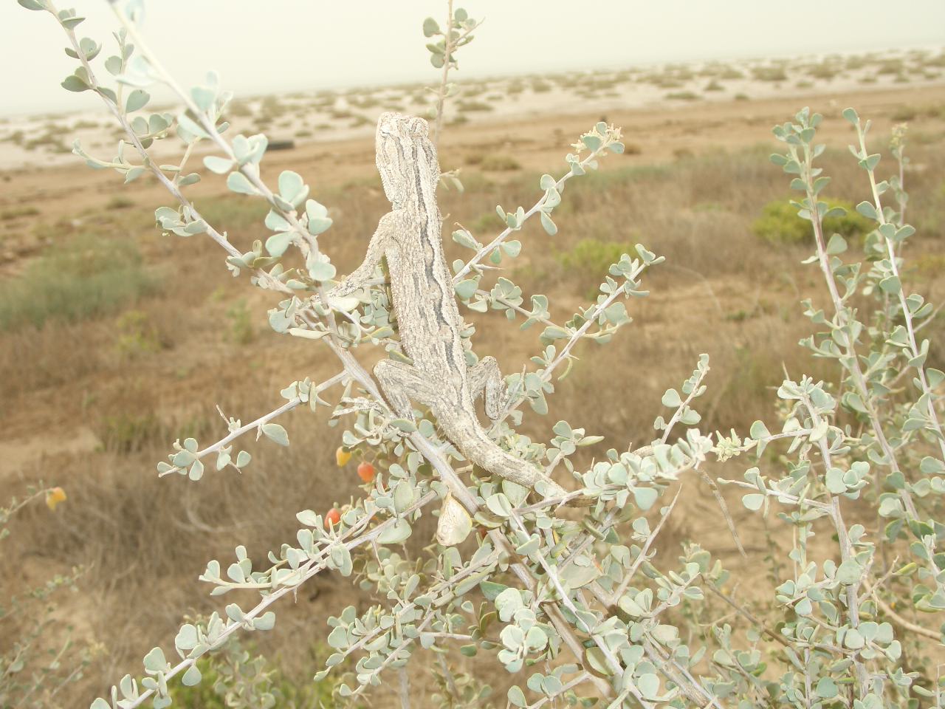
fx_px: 1174
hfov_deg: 43.9
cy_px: 354
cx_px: 472
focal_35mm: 43
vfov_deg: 33.6
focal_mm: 9.2
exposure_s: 1/800
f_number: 3.7
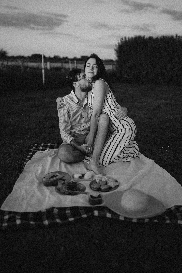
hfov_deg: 37.9
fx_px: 265
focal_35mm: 35
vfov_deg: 54.4
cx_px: 91
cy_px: 136
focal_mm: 35
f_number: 1.4
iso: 100
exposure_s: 1/1250
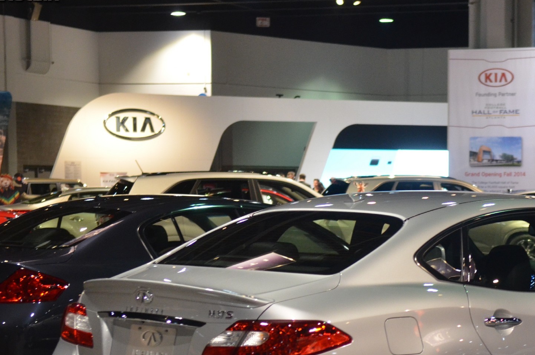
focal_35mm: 104
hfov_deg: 19.4
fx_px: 1542
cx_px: 440
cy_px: 294
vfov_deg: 13.0
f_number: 2.8
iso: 1600
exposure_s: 1/60
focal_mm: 40
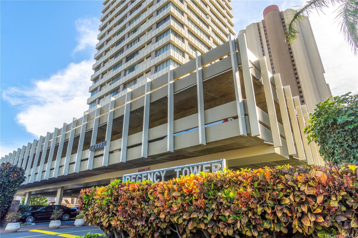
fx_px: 224
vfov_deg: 56.1
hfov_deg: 77.3
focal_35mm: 22
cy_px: 119
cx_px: 179
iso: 100
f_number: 8
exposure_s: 1/160
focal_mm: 15
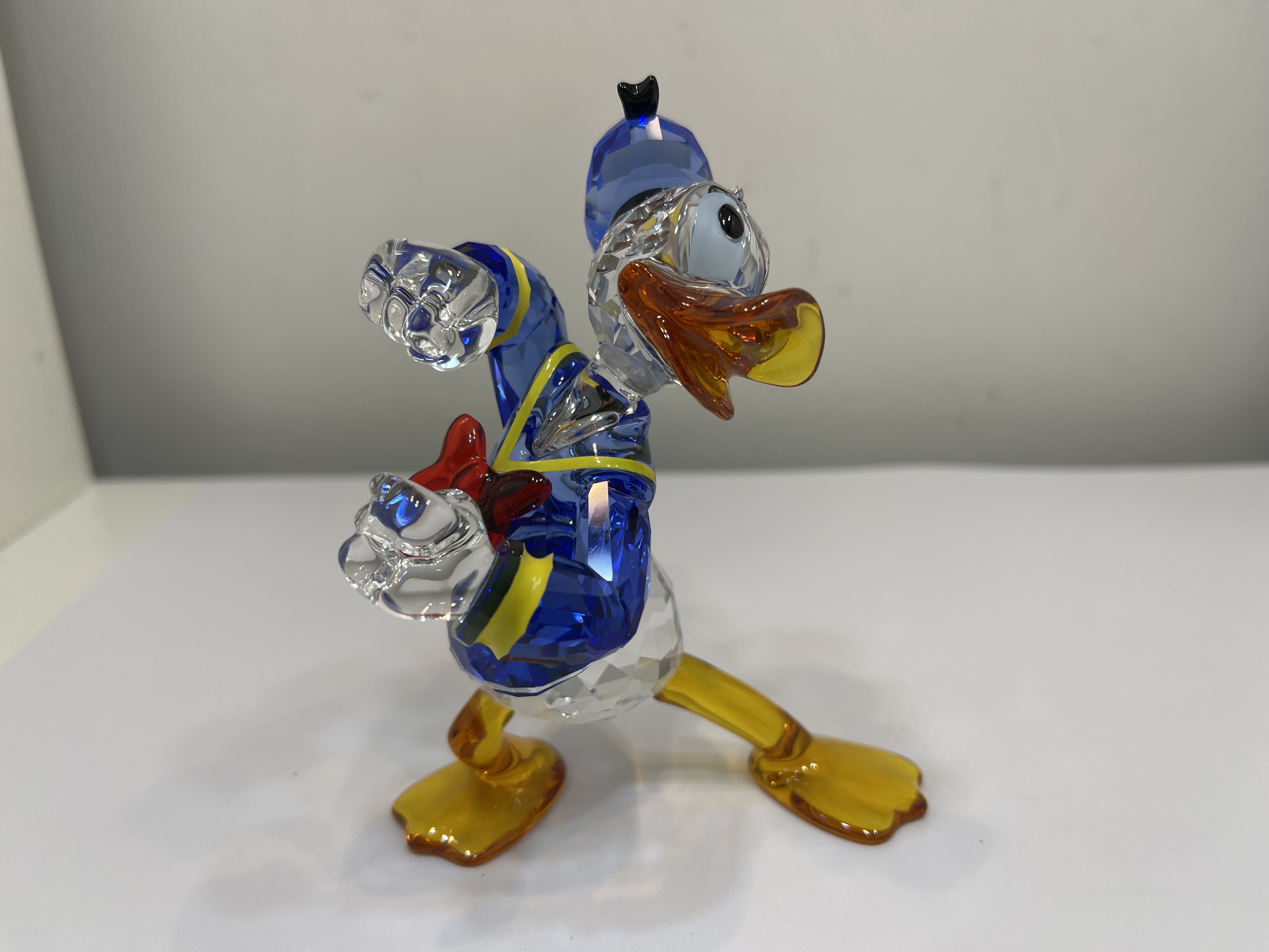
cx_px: 634
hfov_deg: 69.4
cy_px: 476
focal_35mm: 25
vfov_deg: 54.9
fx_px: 916
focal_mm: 5.1
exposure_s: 1/338
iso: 32
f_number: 1.6
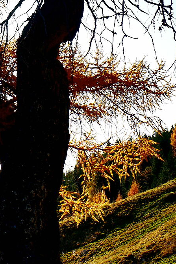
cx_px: 54
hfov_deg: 15.9
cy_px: -23
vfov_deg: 22.4
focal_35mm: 86
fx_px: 630
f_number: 6.4
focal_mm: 16
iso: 200
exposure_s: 1/420
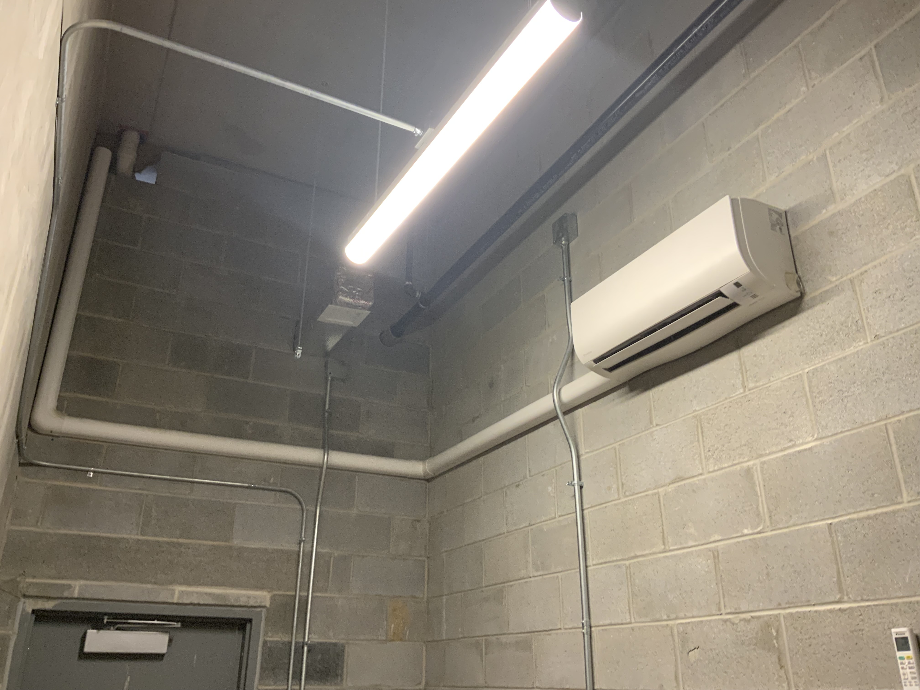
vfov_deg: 48.2
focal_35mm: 29
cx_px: 460
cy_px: 345
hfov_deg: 61.7
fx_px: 771
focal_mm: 3
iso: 100
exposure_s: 1/60
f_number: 1.8
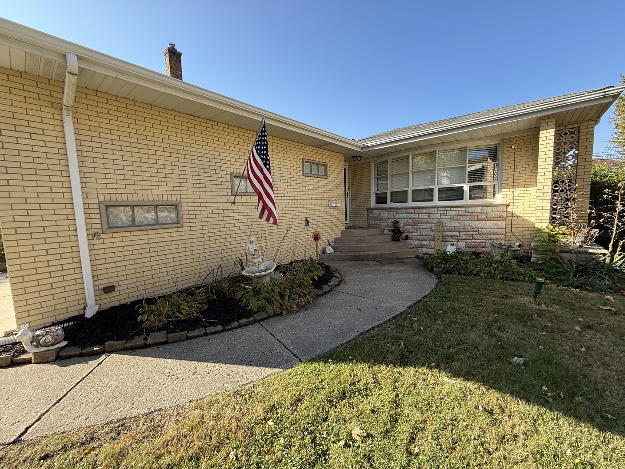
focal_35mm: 14
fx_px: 253
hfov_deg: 102.1
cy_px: 234
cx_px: 312
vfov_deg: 85.7
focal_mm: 2.22
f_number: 2.2
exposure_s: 1/357
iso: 64
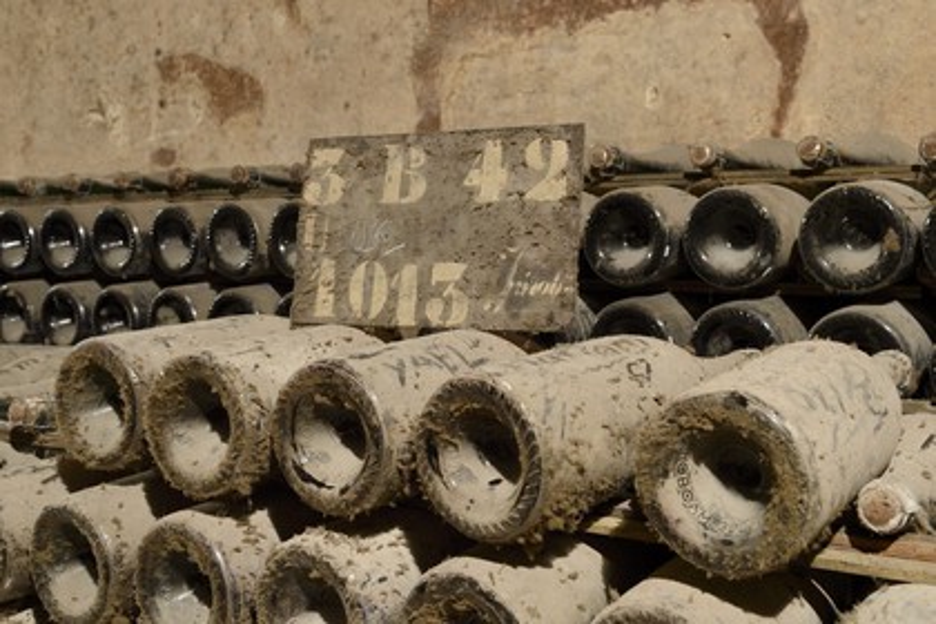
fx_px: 1040
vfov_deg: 33.4
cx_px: 468
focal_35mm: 40
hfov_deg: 48.5
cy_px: 312
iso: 200
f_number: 8
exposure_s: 10
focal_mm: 40
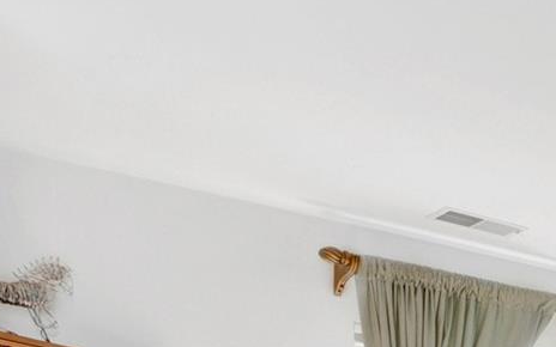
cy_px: 506
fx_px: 818
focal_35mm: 54
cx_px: 1074
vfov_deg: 20.8
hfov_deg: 20.4
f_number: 8
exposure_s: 1.3
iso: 100
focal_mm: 8
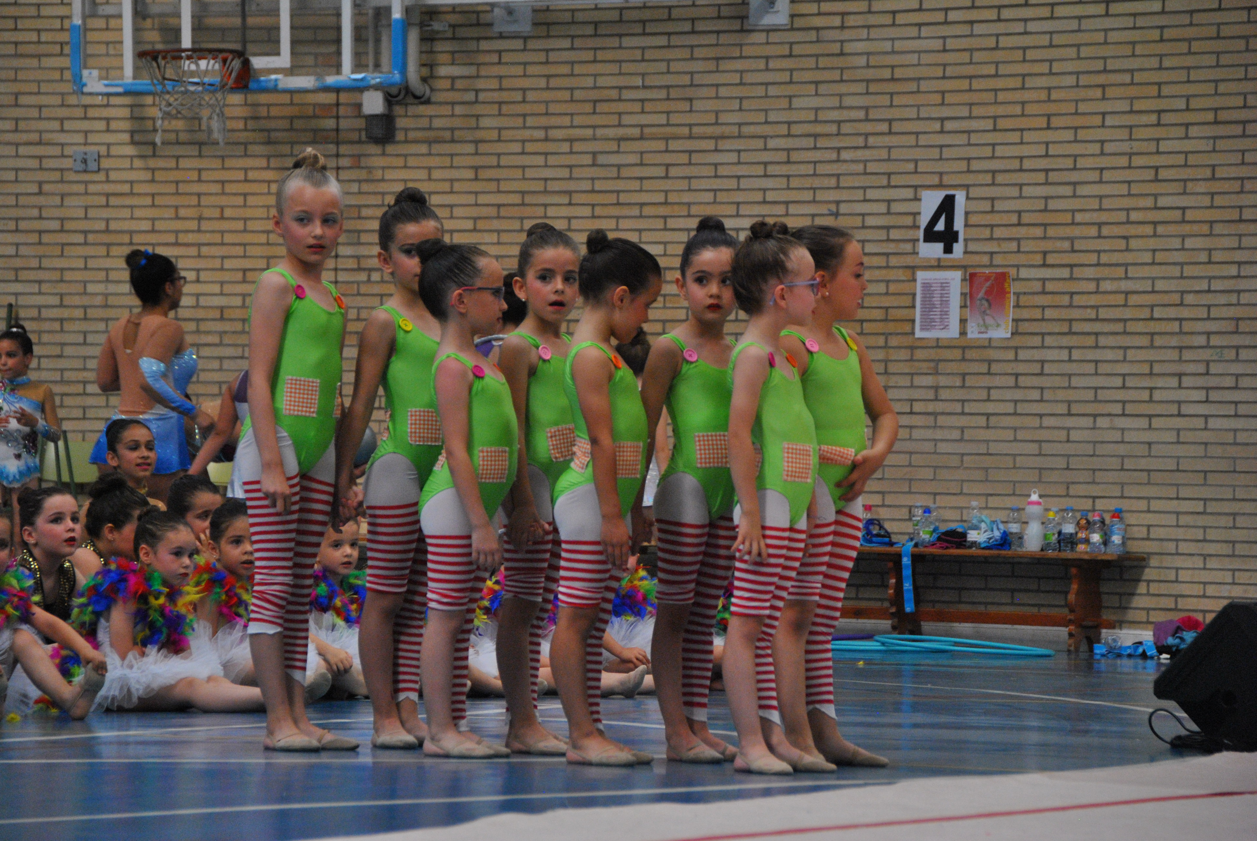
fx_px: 5349
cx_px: 628
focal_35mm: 153
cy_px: 420
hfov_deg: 13.4
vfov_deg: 9.0
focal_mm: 102
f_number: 5.6
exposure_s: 1/200
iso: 800
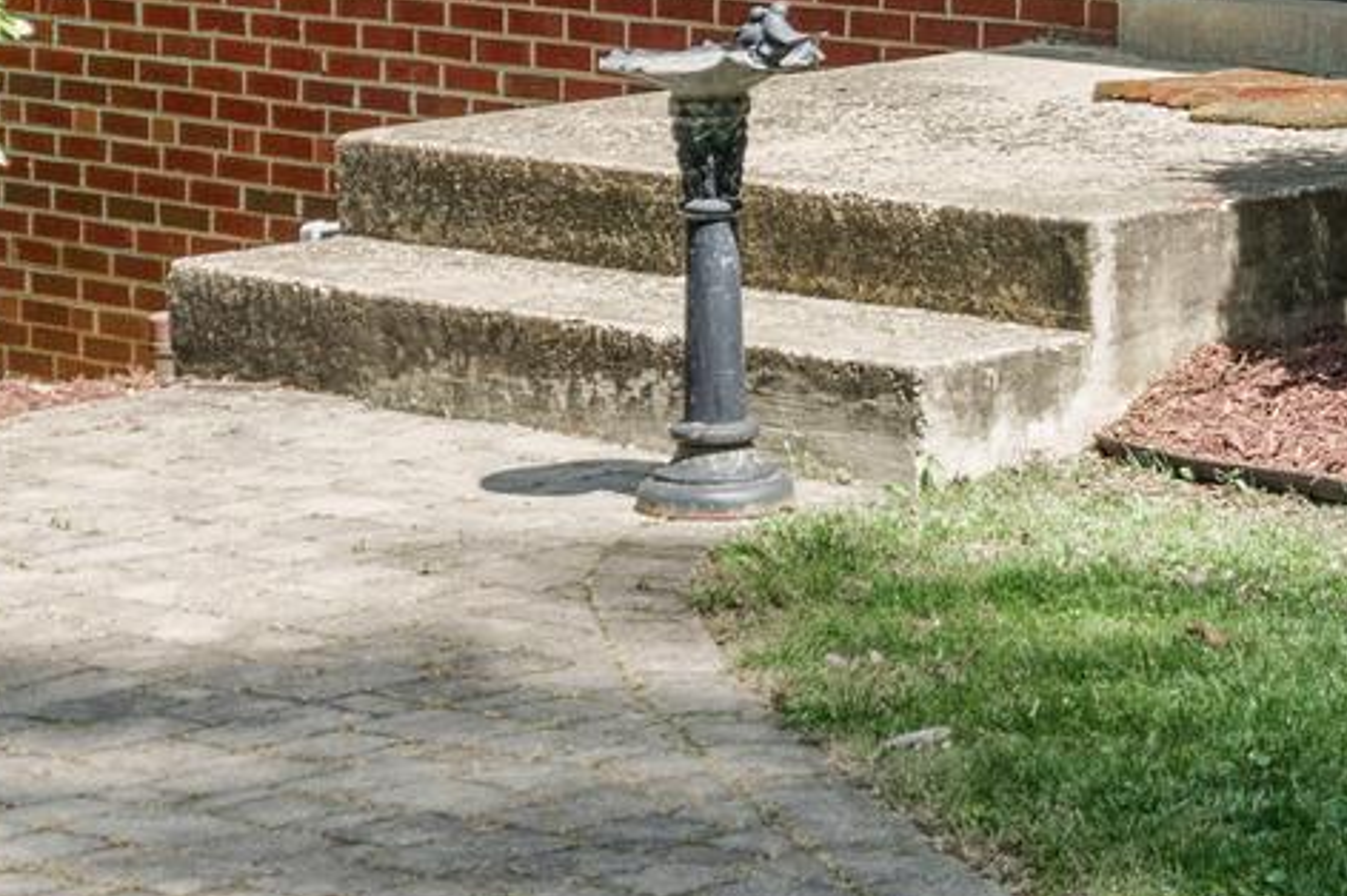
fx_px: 5683
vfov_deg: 8.8
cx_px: 1650
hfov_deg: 13.1
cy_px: -447
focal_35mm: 152
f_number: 7.1
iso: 500
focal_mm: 35
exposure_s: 1/1000
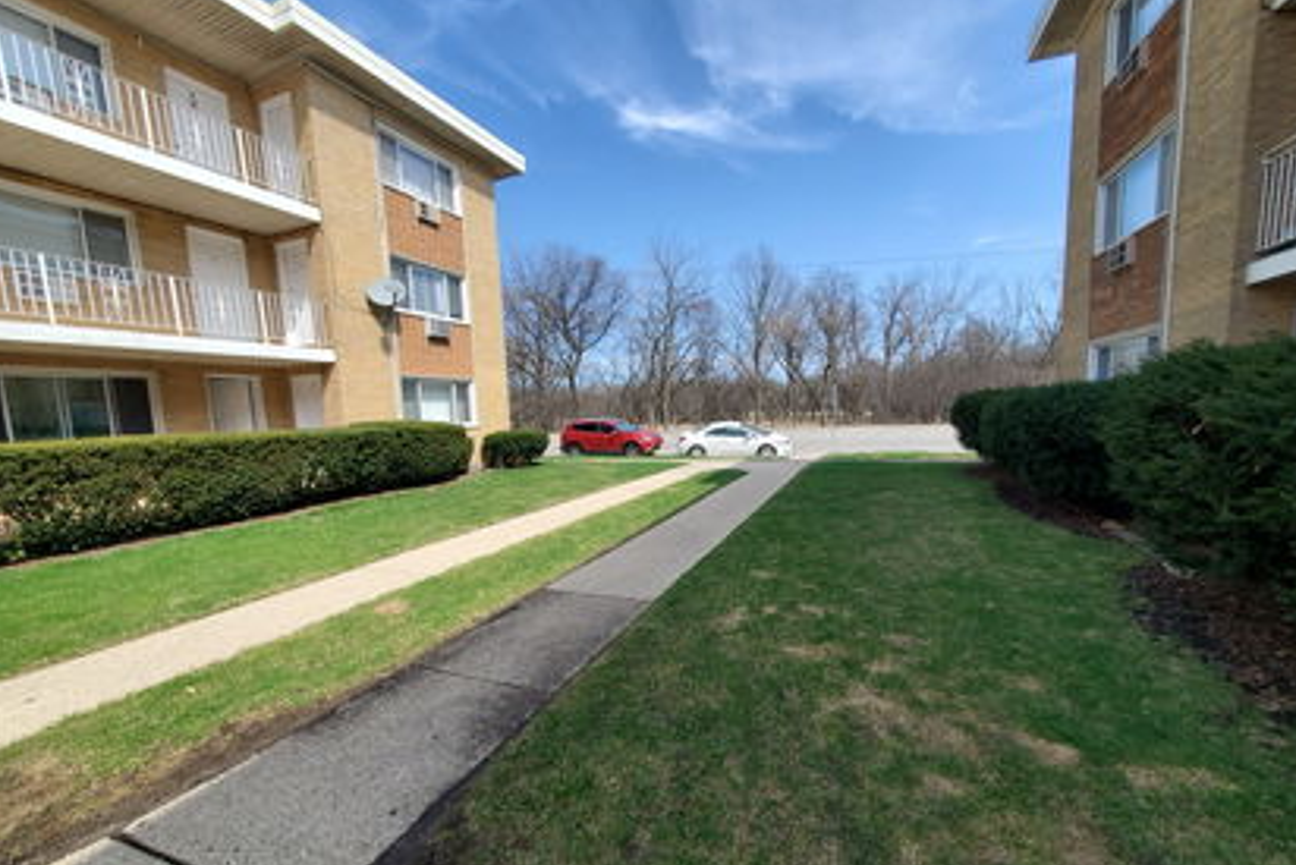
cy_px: 462
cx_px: 643
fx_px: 504
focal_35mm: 14
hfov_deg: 104.2
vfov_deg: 81.1
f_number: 2.2
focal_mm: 1.8
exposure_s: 1/730
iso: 50
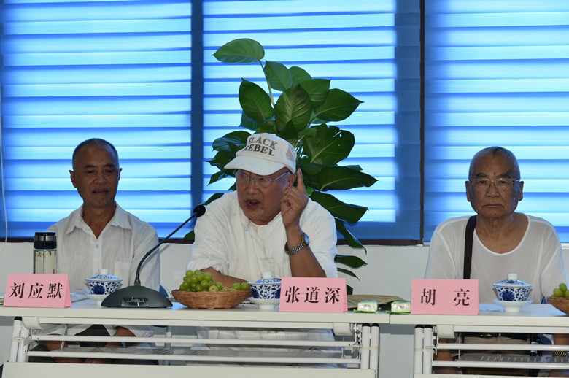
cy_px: 189
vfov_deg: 16.6
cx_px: 284
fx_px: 1294
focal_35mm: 82
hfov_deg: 24.8
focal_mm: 82
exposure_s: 1/100
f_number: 5
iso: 400
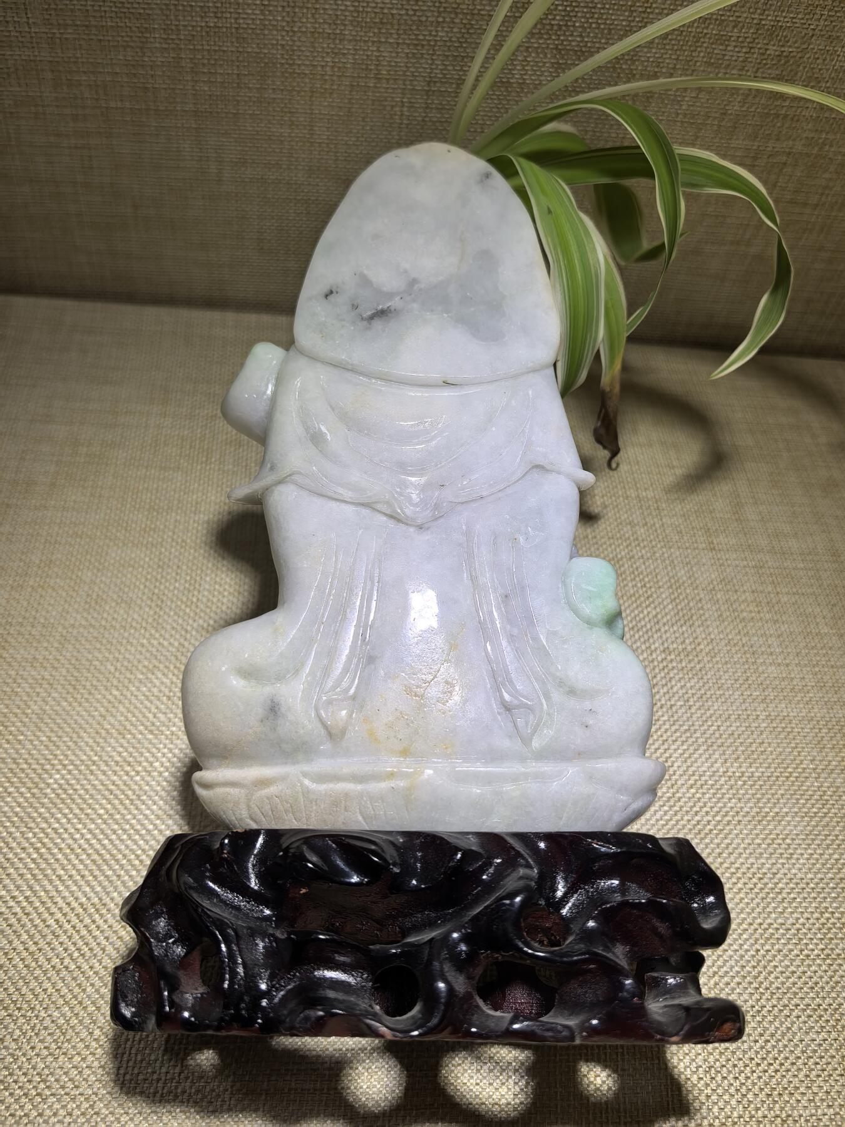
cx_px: 422
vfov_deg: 65.3
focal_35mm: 27
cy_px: 564
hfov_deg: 51.4
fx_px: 879
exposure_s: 1/203
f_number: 2
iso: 50
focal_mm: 6.98
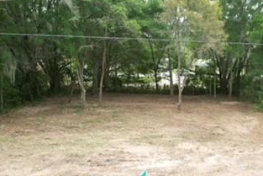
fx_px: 329
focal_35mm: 45
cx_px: 184
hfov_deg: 42.7
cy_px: 147
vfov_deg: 29.1
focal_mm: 8.38
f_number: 2.8
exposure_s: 1/350
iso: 100
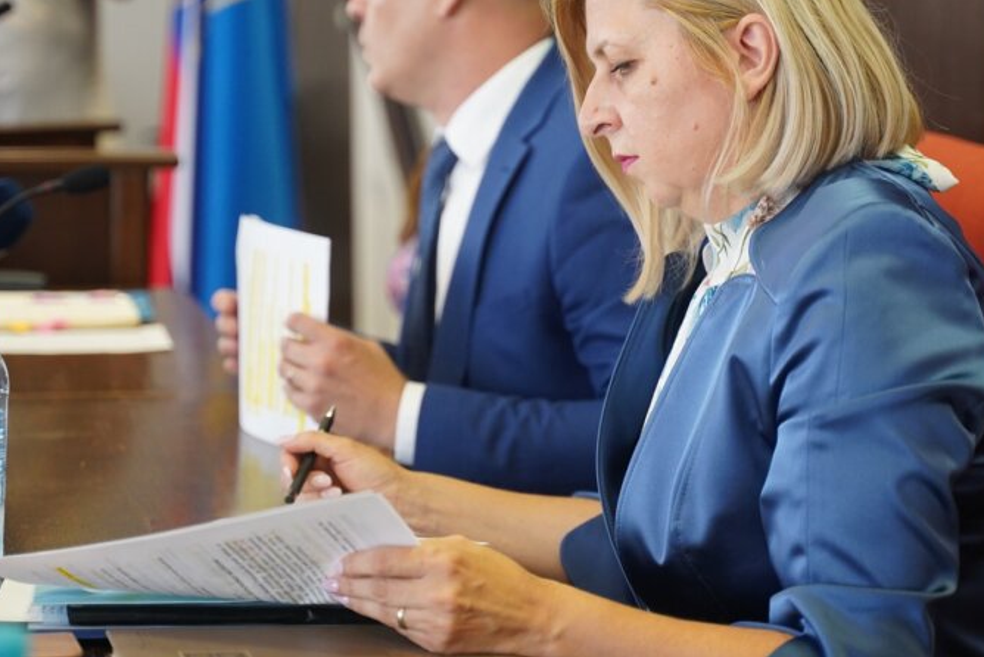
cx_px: 527
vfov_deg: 14.4
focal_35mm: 95
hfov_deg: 21.4
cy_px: 219
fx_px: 2598
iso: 2000
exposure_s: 1/320
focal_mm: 62
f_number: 2.8
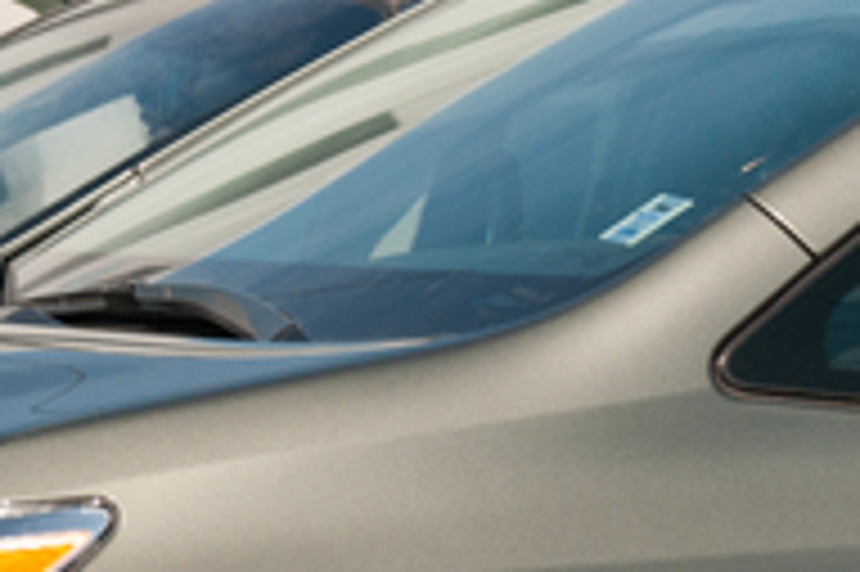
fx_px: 21486
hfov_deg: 2.3
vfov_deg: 1.5
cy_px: 590
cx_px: -779
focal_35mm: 900
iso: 200
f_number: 6.3
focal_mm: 135
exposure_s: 1/1250
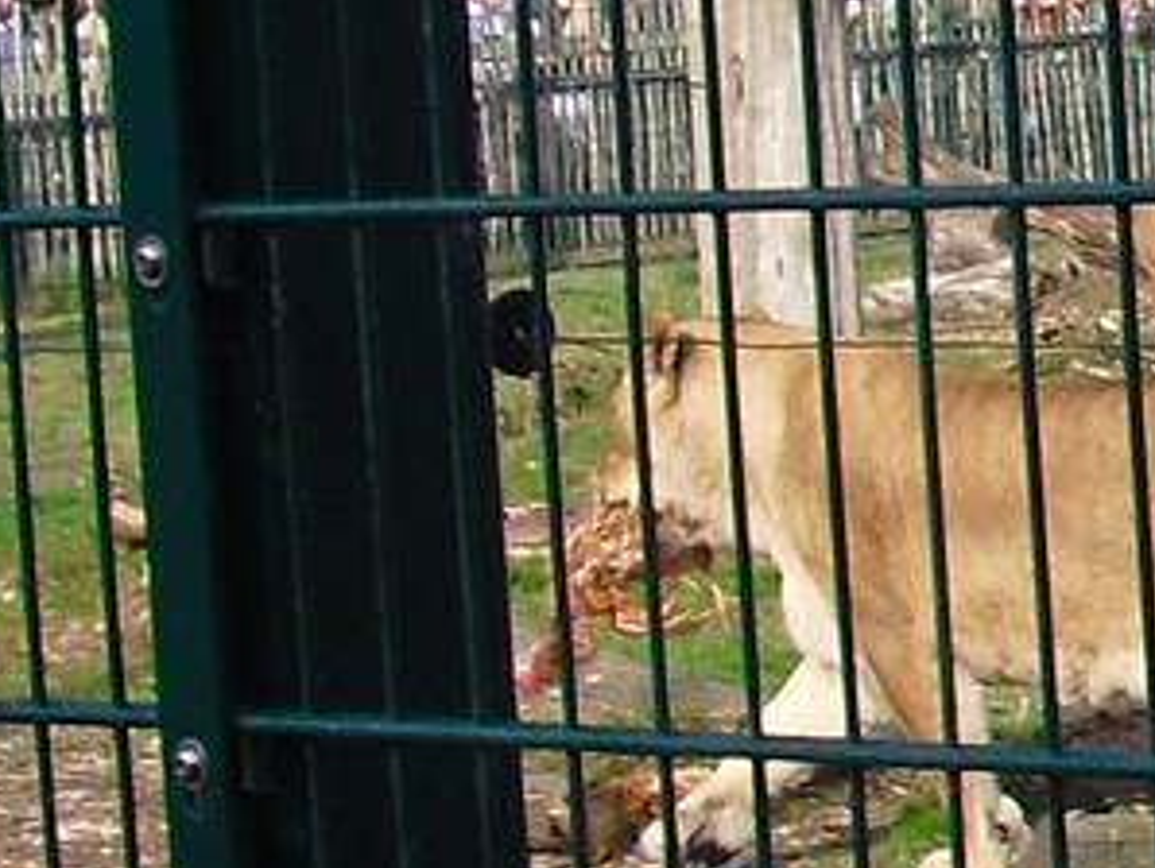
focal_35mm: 193
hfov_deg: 9.4
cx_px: 2550
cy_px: 333
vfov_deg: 7.7
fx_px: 6445
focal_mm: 6.3
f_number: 7.8
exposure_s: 1/100
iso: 100
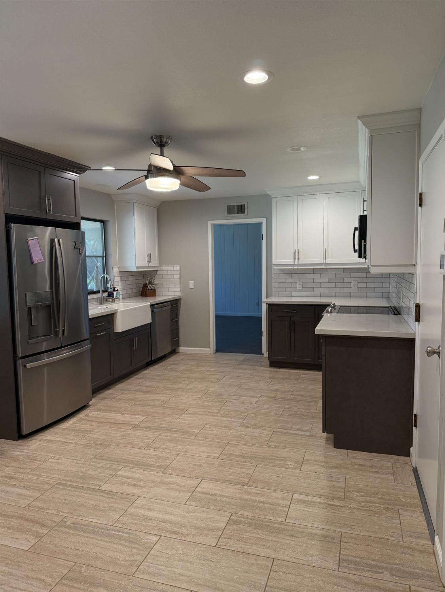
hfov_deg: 56.8
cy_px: 296
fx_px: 411
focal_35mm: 24
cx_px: 222
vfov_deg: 71.6
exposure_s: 1/120
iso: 200
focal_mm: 6.76
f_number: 1.78
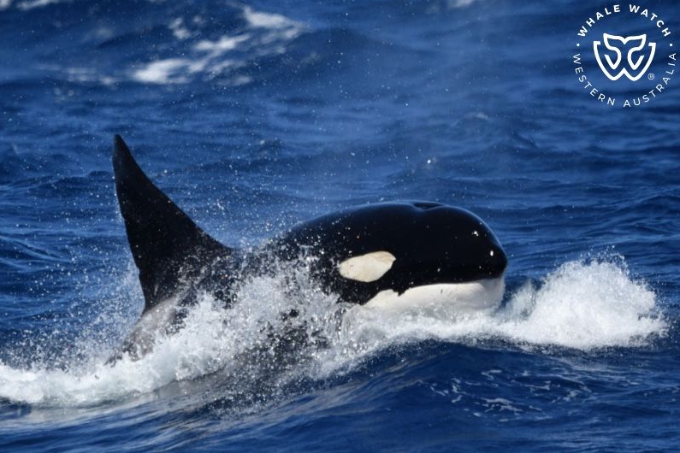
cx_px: 341
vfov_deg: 2.7
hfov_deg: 4.1
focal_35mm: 503
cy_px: 226
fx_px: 9500
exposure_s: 1/8000
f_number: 6.3
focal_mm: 500
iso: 900
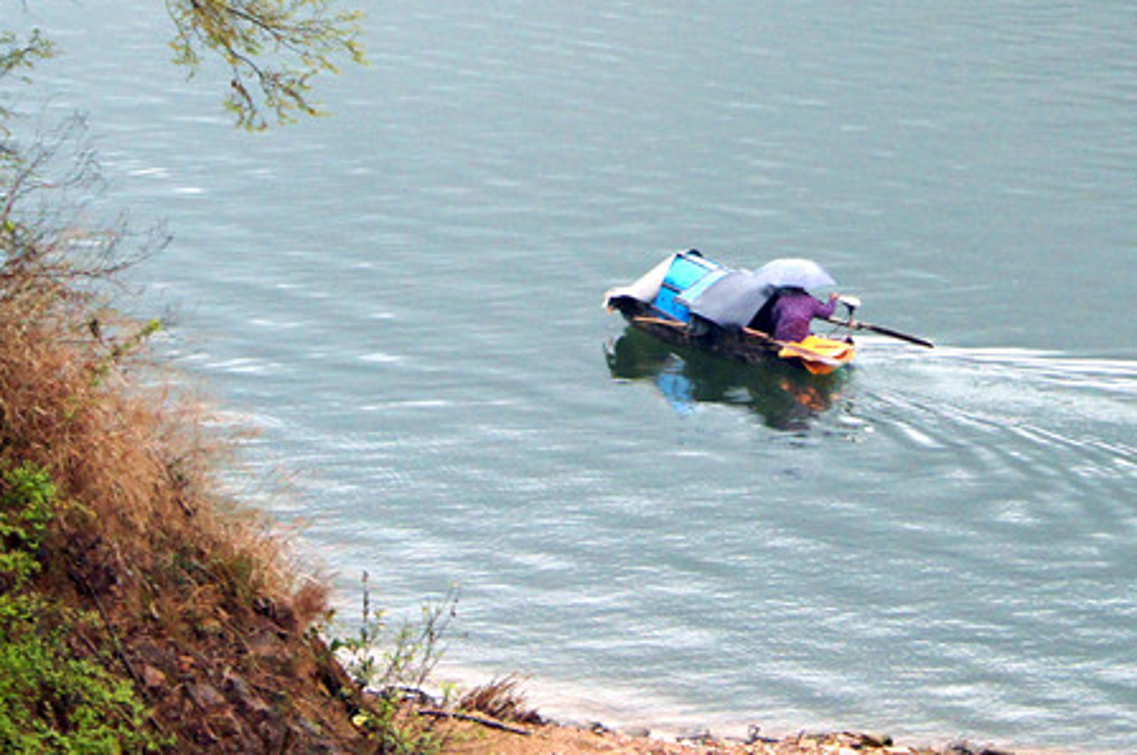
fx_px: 4768
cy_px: -66
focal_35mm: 151
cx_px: 959
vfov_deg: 9.0
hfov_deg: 13.5
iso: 1000
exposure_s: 1/160
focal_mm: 45
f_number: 5.6
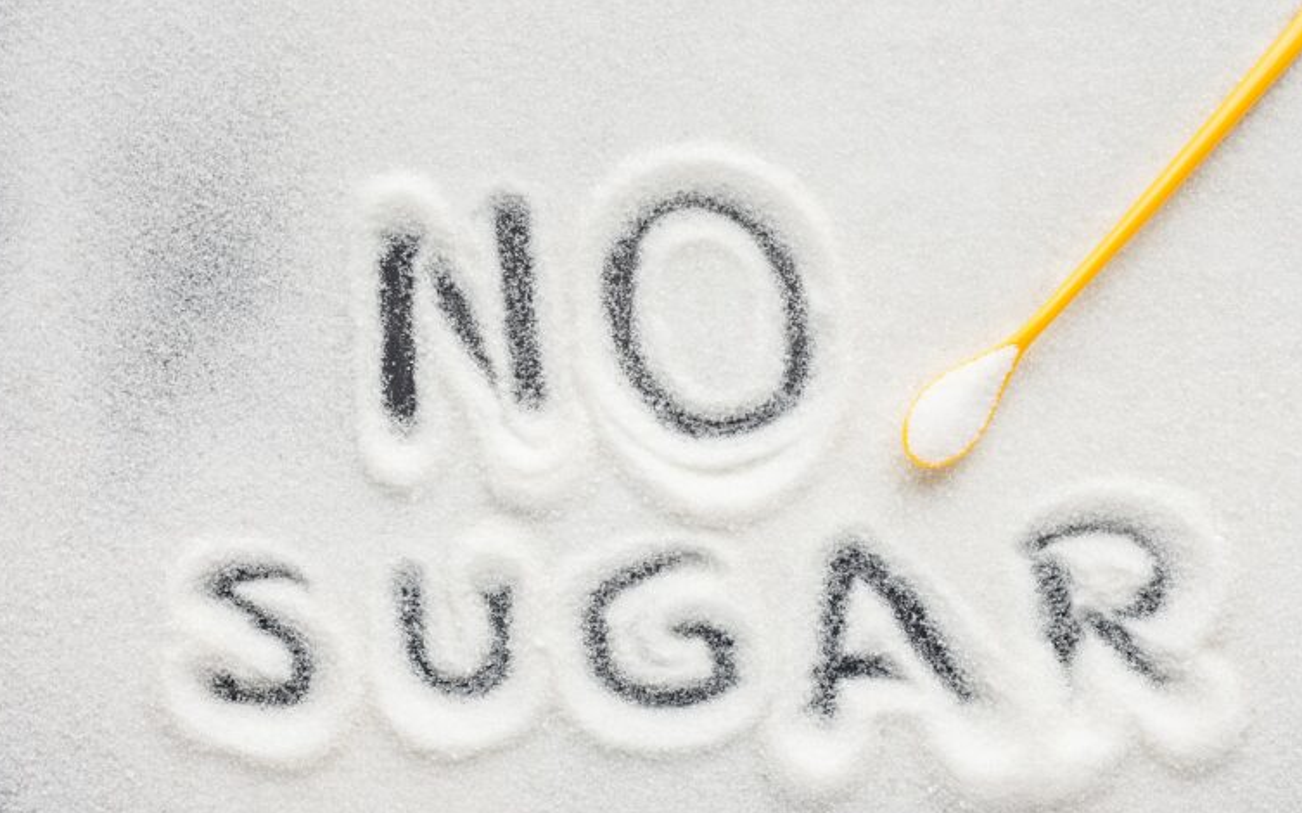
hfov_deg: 38.9
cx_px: 641
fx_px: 1844
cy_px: 427
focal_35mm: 52
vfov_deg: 24.8
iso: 125
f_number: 9
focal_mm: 50
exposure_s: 1/160
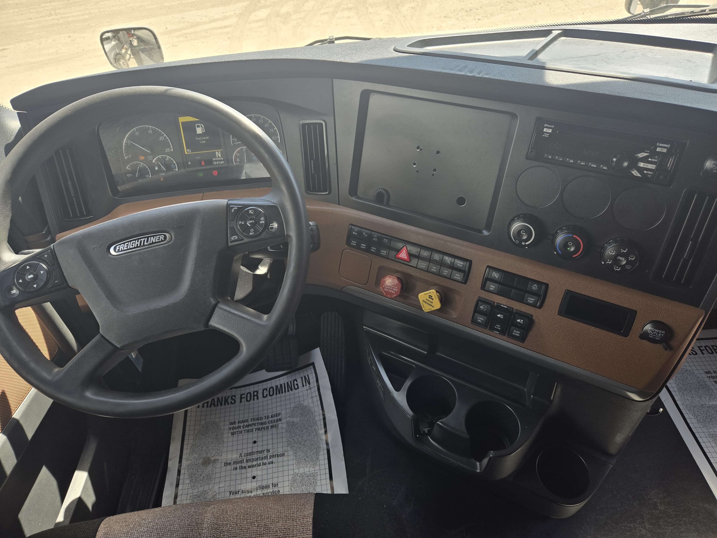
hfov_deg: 73.9
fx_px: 476
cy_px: 269
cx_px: 358
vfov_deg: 58.9
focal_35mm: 23
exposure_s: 1/186
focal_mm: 5.4
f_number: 1.8
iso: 25
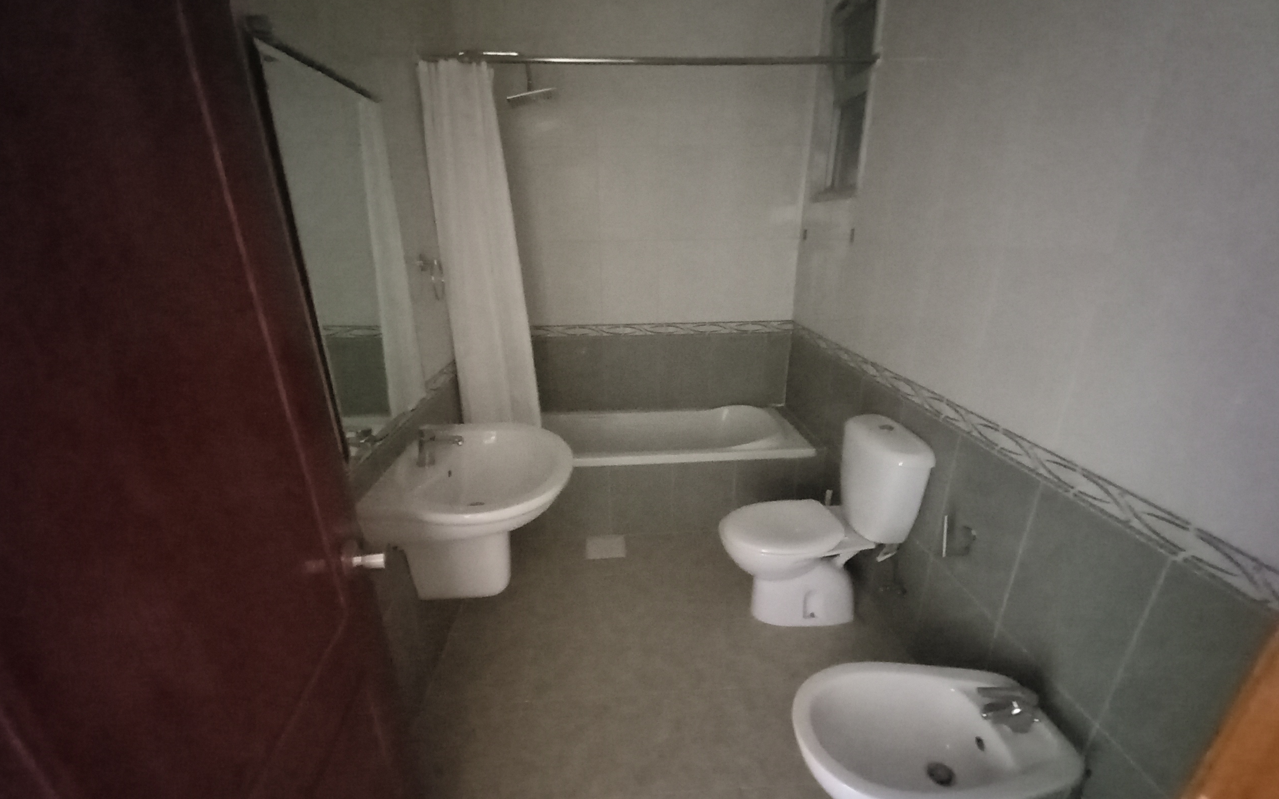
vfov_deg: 78.4
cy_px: 442
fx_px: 488
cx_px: 636
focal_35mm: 14
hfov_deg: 105.3
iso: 1600
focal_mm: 1.13
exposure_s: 1/11.1
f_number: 2.2
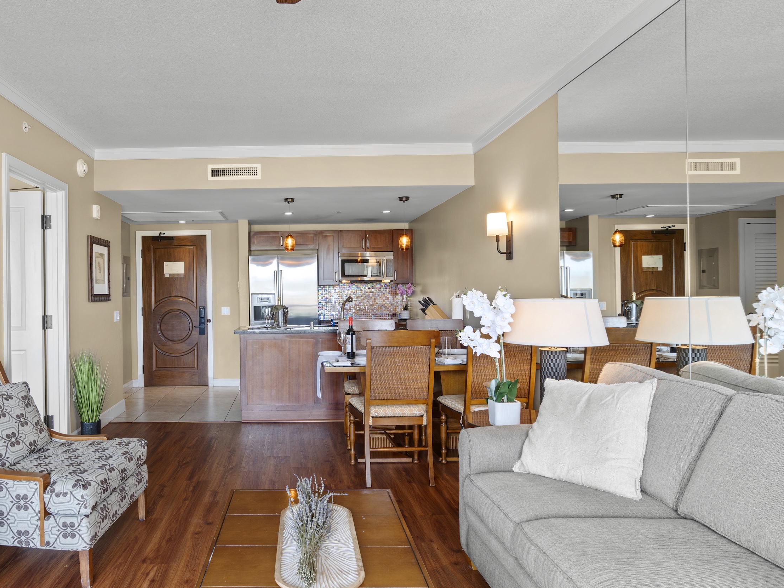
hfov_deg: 68.1
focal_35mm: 25
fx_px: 566
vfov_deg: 54.9
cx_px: 284
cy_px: 298
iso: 100
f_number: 8
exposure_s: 1
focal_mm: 16
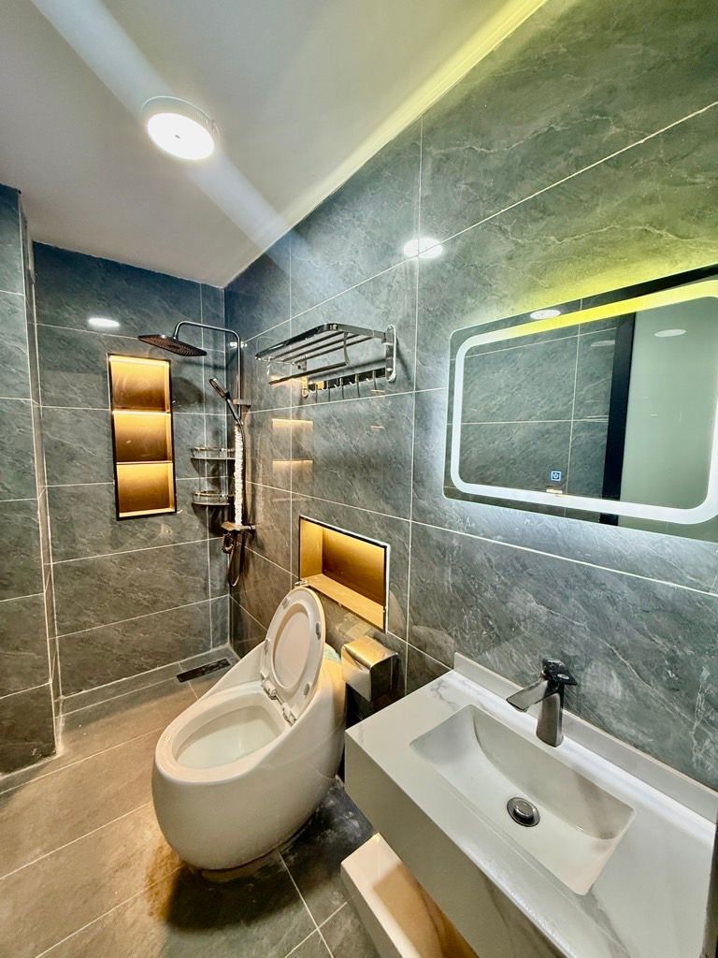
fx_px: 387
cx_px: 359
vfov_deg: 102.1
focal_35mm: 14
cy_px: 479
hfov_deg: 85.7
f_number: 2.2
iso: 200
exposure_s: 1/50
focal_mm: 2.22
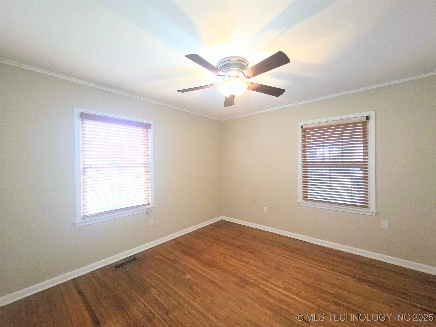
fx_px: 164
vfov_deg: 89.9
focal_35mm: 13
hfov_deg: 106.2
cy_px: 164
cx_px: 218
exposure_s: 1/60
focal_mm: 2.2
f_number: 2.2
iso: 320
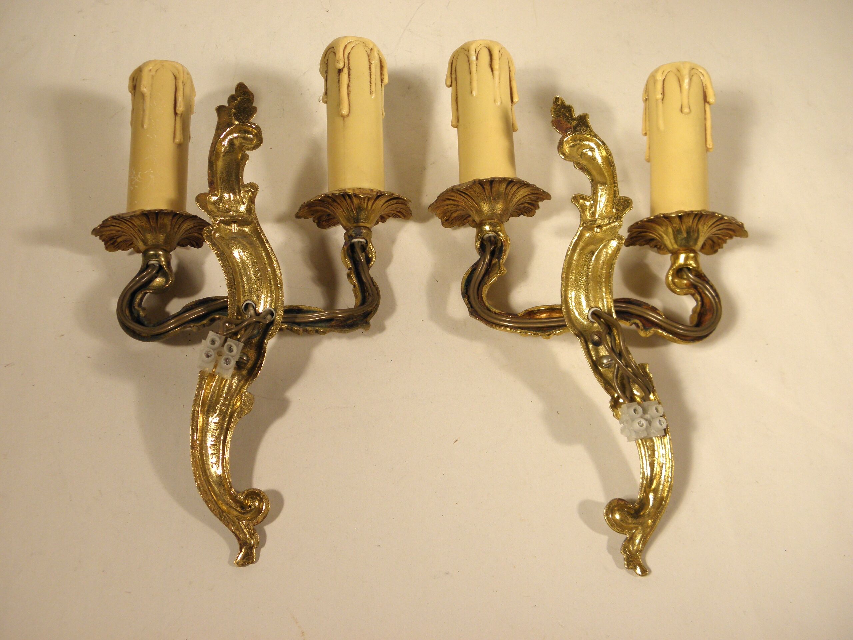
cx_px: 426
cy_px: 320
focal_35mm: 33
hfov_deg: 55.4
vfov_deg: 42.9
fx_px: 813
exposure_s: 1/50
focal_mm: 5.9
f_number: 3.6
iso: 100
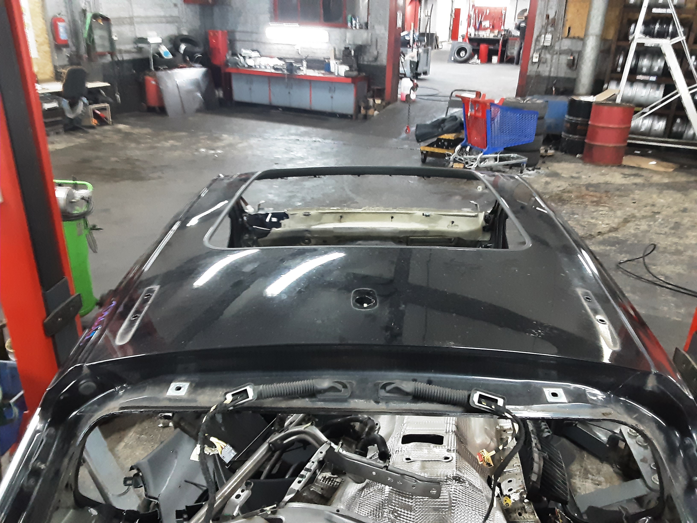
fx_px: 544
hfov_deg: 65.3
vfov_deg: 51.4
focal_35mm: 27
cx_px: 348
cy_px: 262
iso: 320
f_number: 1.9
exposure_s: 1/25
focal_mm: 2.91
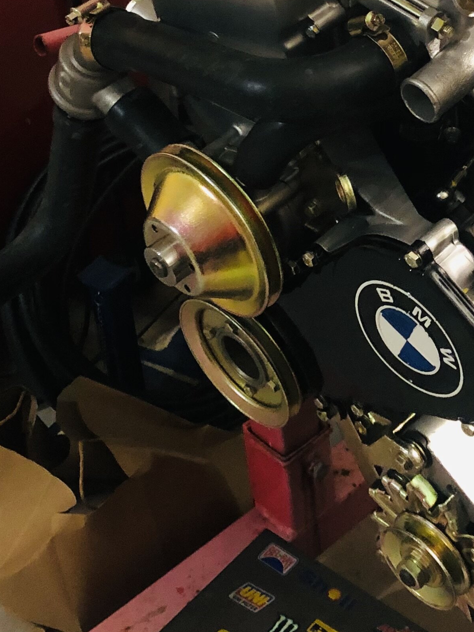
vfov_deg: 27.1
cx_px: 402
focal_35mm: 71
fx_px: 1296
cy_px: 173
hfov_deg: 20.4
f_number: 1.8
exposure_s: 1/4
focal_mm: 4
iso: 100
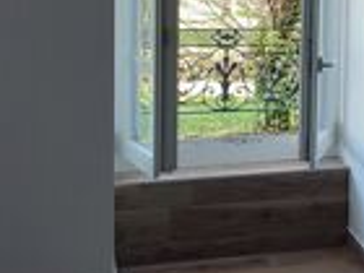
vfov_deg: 16.7
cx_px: 406
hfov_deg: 21.5
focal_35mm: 86
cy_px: -13
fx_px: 904
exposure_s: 1/50
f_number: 1.9
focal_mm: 6.04
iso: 74
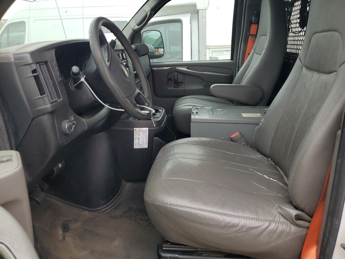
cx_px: 172
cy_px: 130
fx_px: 259
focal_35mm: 26
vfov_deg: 53.1
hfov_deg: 67.3
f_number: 1.5
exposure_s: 1/526
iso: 50
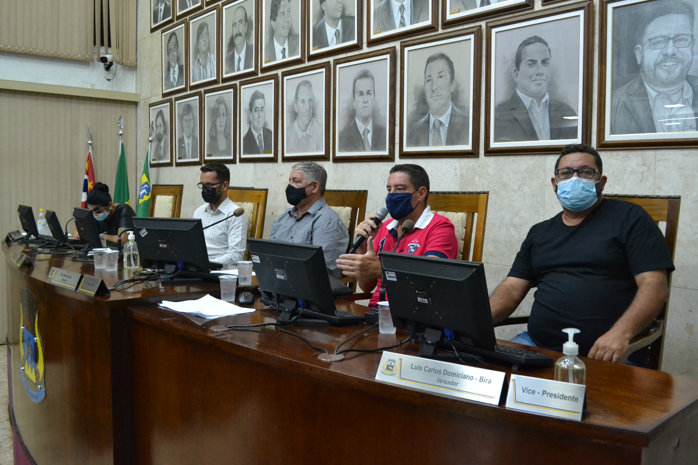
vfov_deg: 40.0
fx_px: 640
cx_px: 349
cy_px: 232
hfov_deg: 57.2
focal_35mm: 33
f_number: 5.6
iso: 3200
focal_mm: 22
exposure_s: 1/125
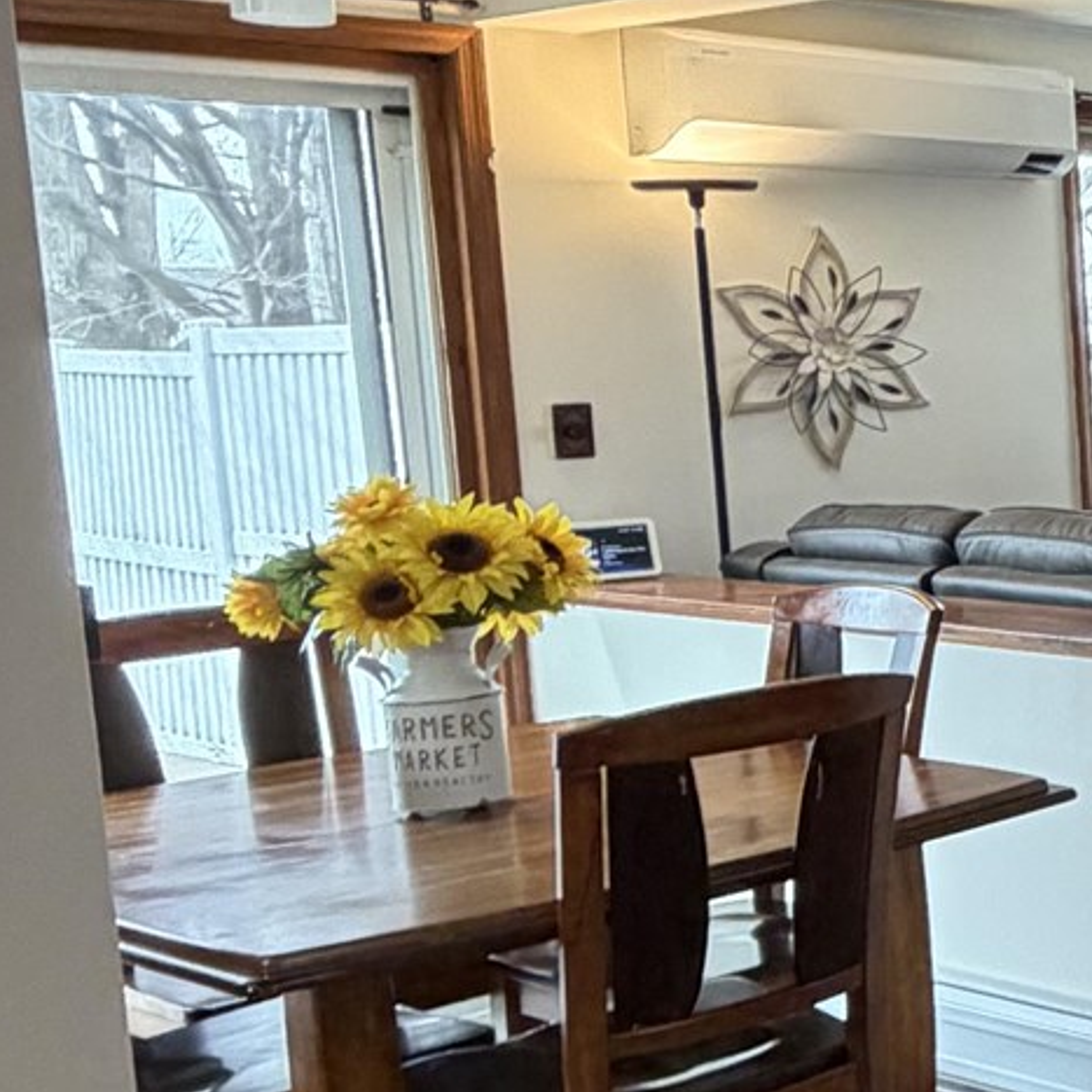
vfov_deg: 28.2
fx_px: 2177
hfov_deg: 20.0
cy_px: 571
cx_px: 1992
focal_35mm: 61
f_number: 2.2
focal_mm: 2.22
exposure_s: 1/120
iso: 320
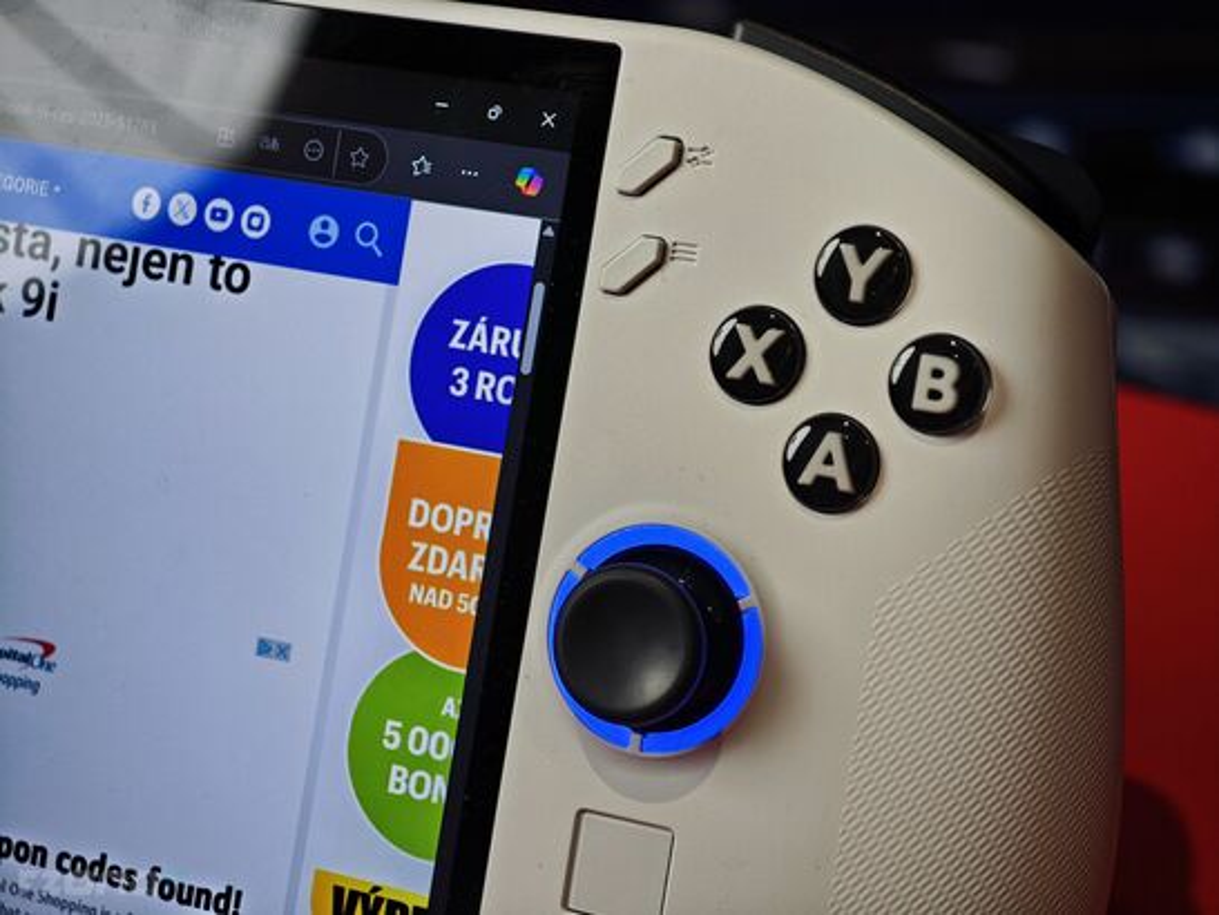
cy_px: 458
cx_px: 610
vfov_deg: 19.7
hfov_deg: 26.0
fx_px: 2642
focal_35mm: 75
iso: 200
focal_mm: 12.28
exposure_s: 1/120
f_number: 1.8
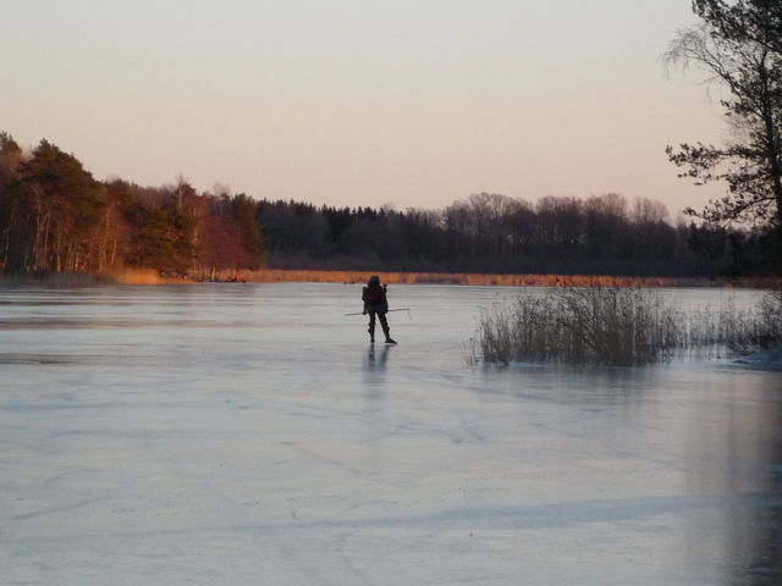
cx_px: 391
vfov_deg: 8.2
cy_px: 293
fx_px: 4066
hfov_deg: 11.0
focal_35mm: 180
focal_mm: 17.6
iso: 250
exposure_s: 1/125
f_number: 5.6
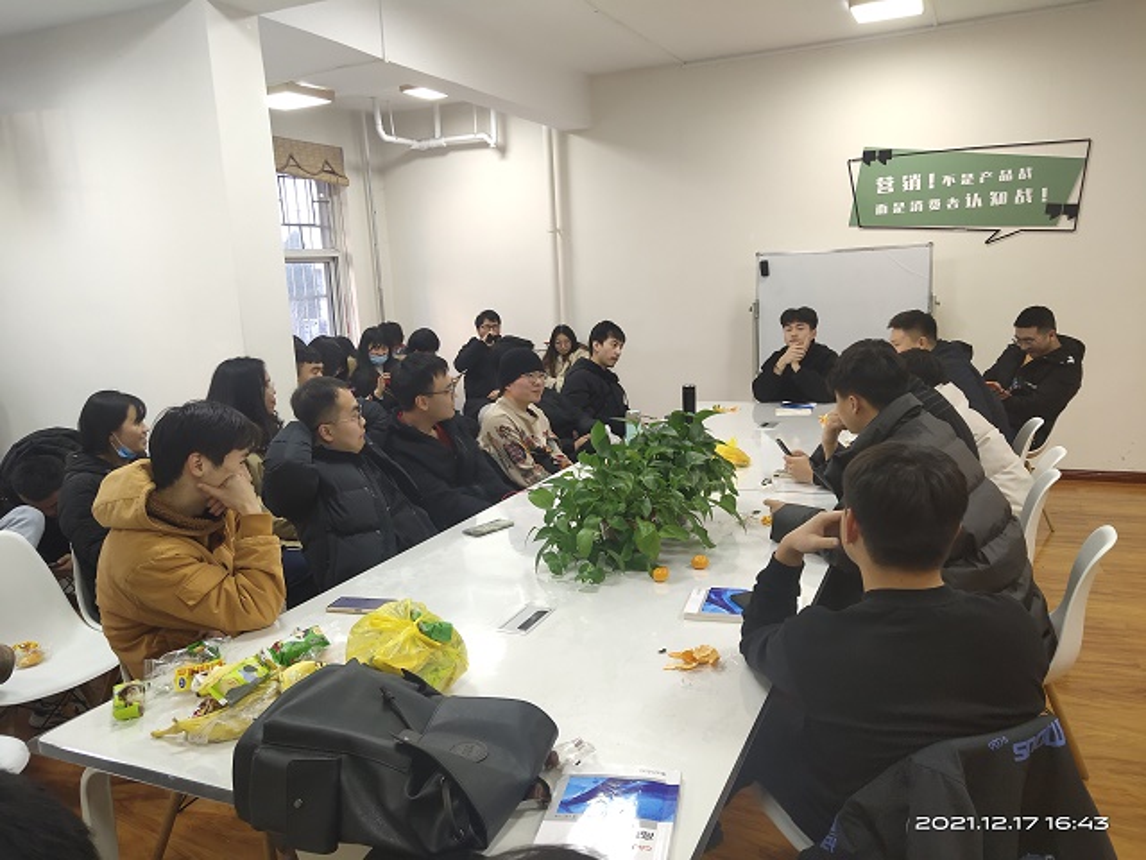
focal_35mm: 30
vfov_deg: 46.8
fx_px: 993
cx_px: 573
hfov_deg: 60.0
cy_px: 430
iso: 196
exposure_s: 1/50
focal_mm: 4.35
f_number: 1.79
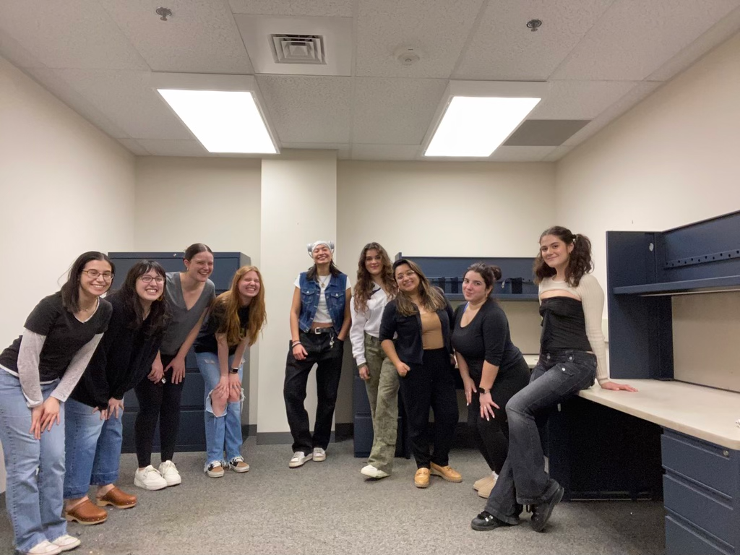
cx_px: 370
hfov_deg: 73.9
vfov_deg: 58.9
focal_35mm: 23
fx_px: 492
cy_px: 278
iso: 200
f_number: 2.2
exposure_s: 1/60
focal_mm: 2.71
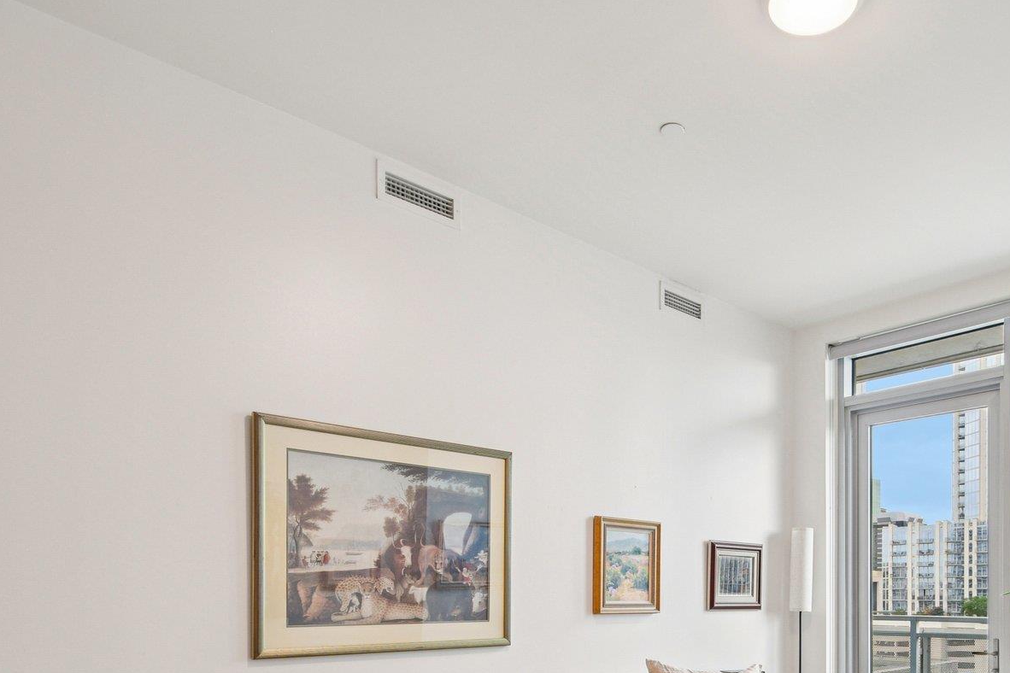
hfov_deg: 67.3
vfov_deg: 46.1
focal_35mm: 26
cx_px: 680
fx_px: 729
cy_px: 568
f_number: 8
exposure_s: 1/20
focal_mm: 10
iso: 400
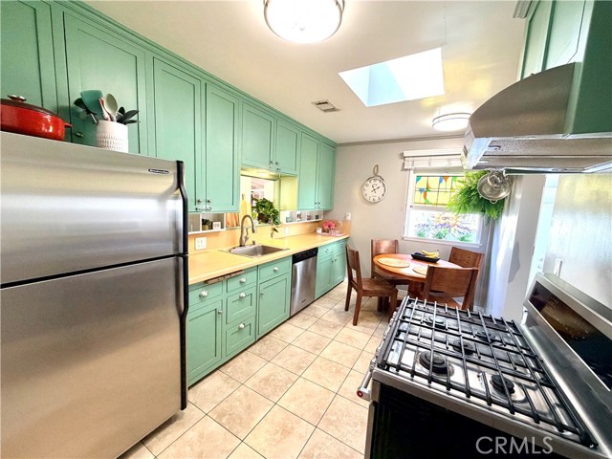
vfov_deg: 85.7
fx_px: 248
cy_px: 230
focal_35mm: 14
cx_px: 306
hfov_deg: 102.1
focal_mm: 2.22
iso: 200
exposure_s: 1/60
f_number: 2.2
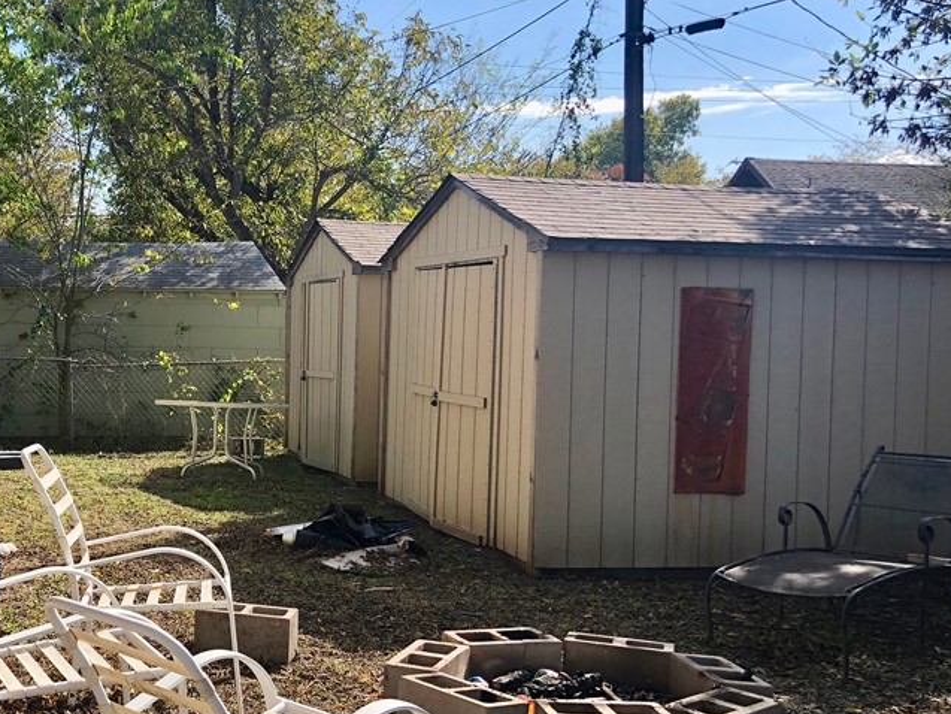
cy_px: 370
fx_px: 1237
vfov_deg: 32.2
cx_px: 200
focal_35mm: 45
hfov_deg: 40.5
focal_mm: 4
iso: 20
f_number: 1.8
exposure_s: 1/1279
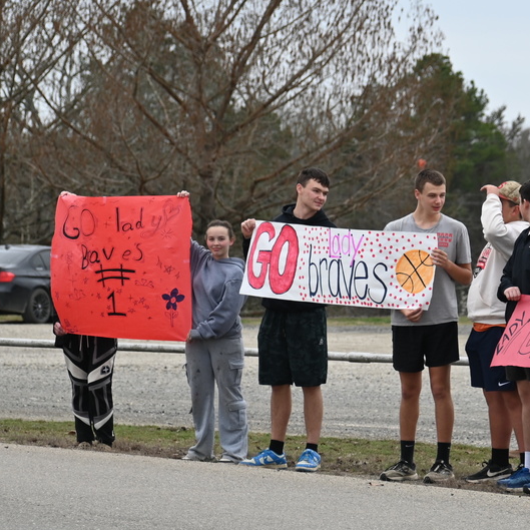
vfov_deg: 5.9
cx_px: 353
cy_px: 332
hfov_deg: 5.9
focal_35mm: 296
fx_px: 5127
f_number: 5.6
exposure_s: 1/250
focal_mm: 120
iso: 250
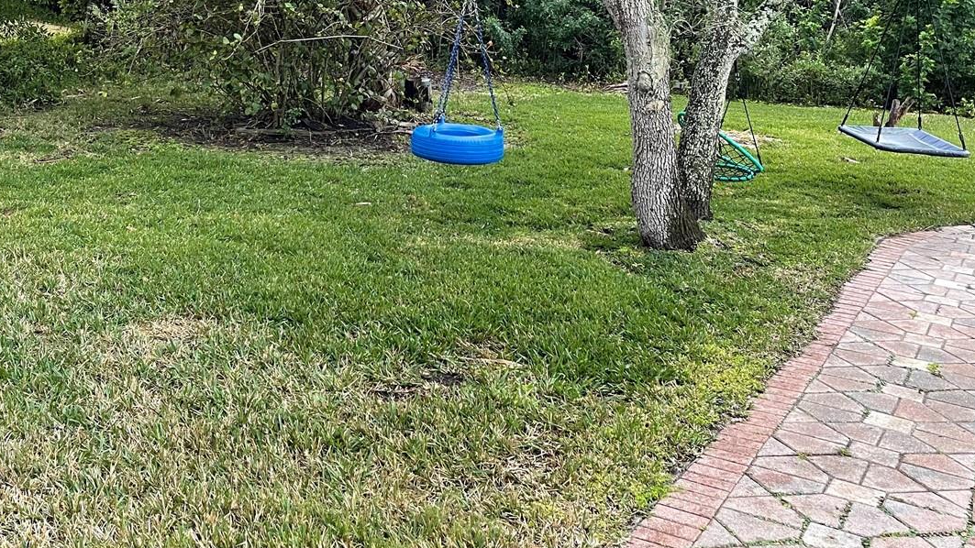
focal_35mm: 41
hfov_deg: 49.2
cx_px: 415
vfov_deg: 27.9
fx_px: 1060
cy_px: 49
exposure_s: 1/72
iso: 125
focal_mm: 5.1
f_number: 1.6
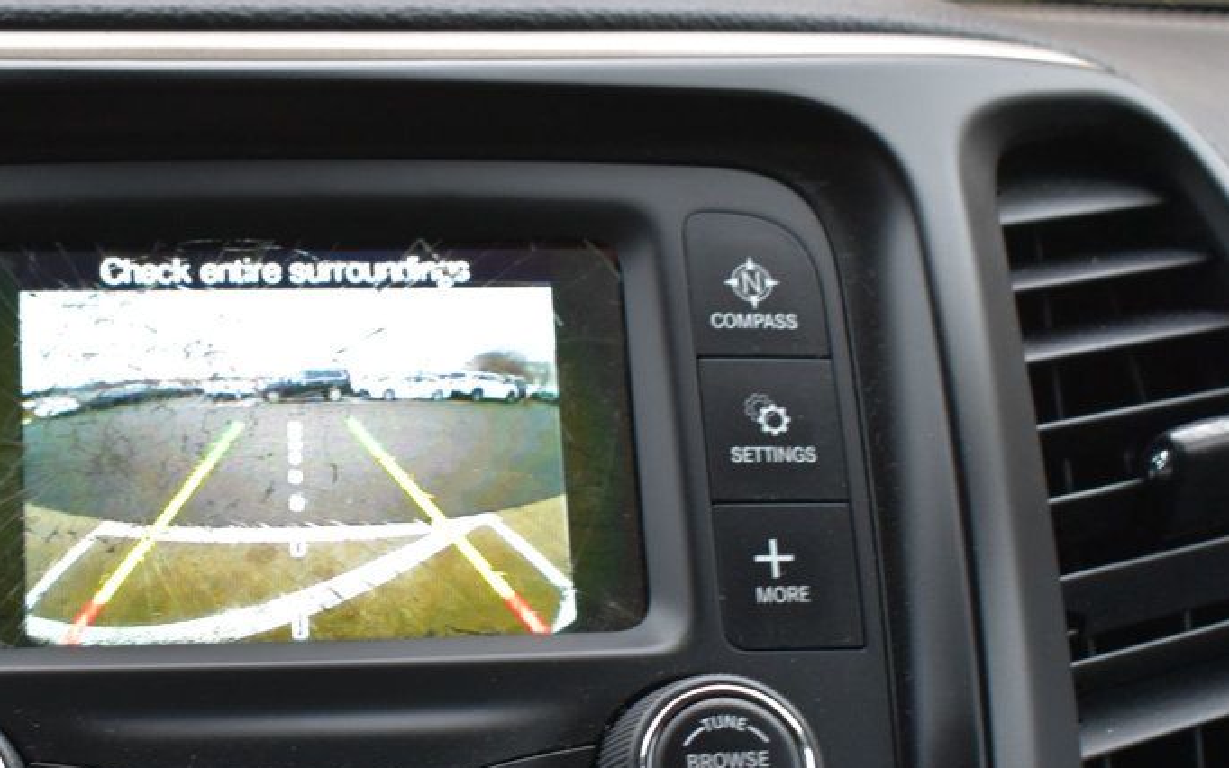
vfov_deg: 16.7
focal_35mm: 78
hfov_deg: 26.2
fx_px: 2612
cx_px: 330
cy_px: 539
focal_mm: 34
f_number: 6.3
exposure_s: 1/15
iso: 1100
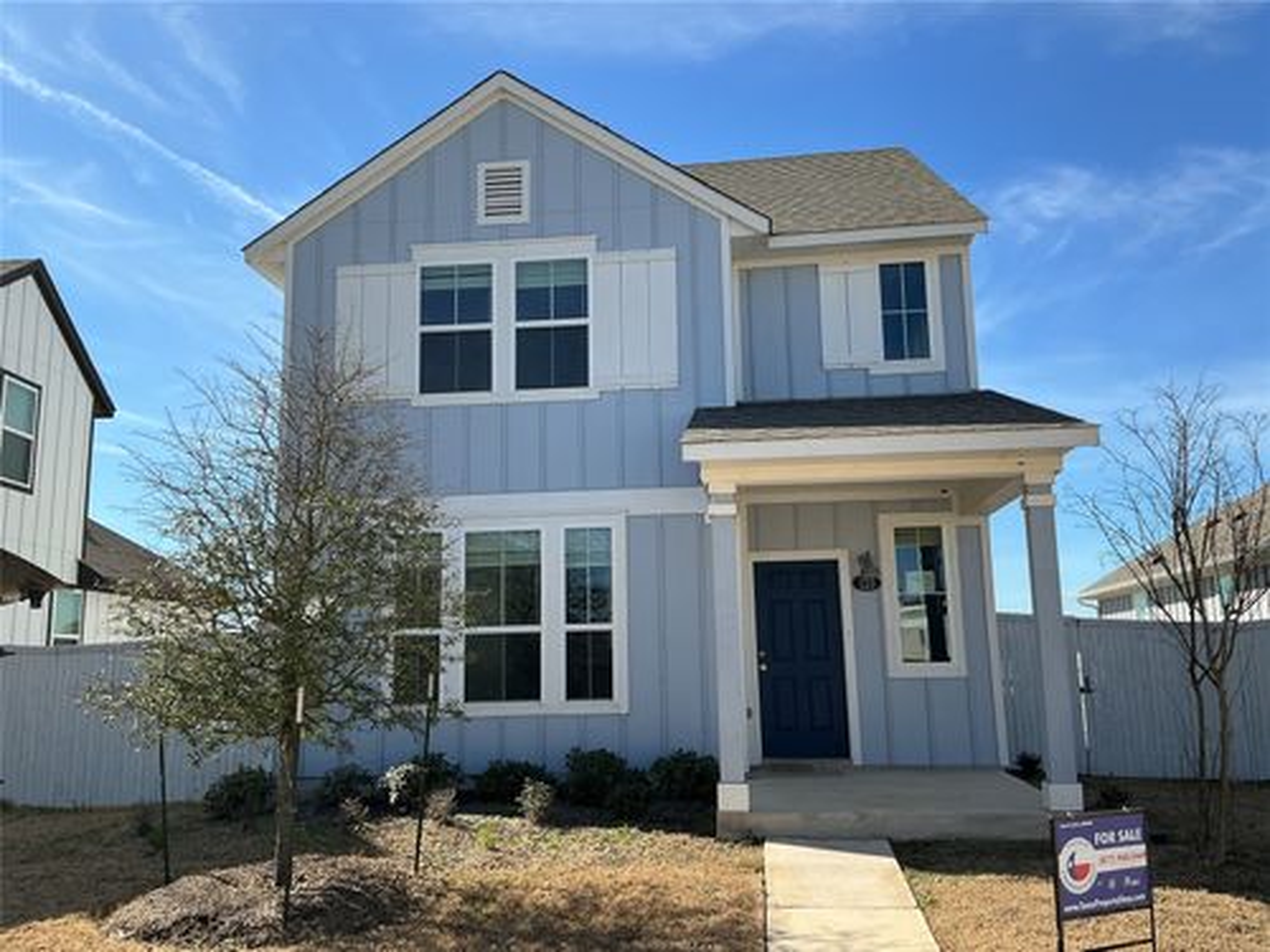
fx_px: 1064
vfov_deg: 48.2
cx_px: 635
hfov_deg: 61.7
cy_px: 476
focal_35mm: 29
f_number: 1.8
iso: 25
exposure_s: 1/1577
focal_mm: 3
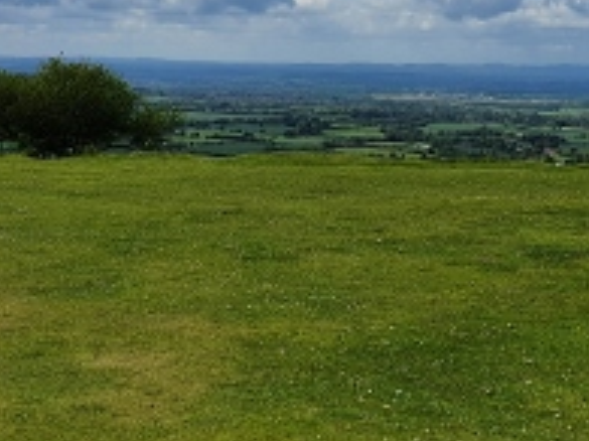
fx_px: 1020
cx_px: 242
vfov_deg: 23.8
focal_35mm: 60
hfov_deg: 32.1
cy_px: 54
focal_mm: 4.32
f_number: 2.4
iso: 50
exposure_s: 1/2704
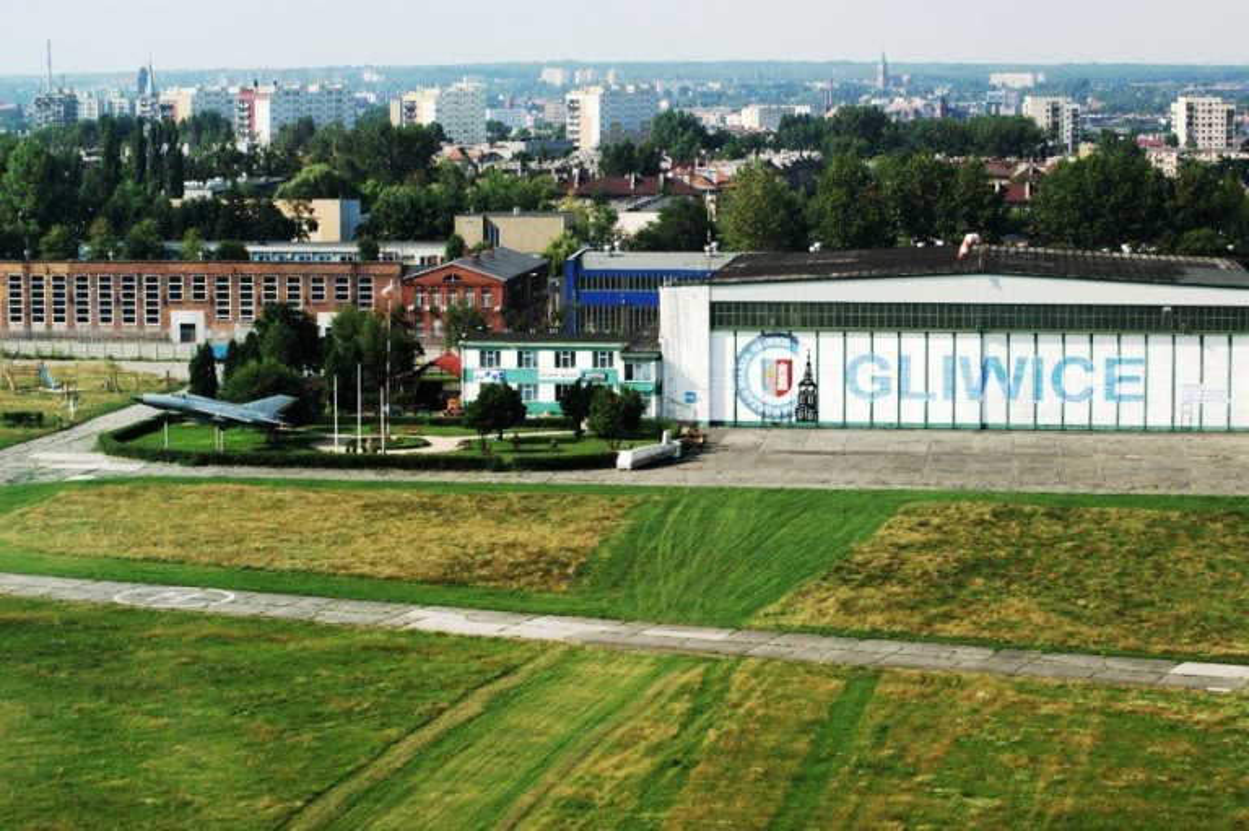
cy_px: 416
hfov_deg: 24.6
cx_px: 624
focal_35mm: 82
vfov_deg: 16.5
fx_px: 2860
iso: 100
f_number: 6.3
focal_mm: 55
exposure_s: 1/320
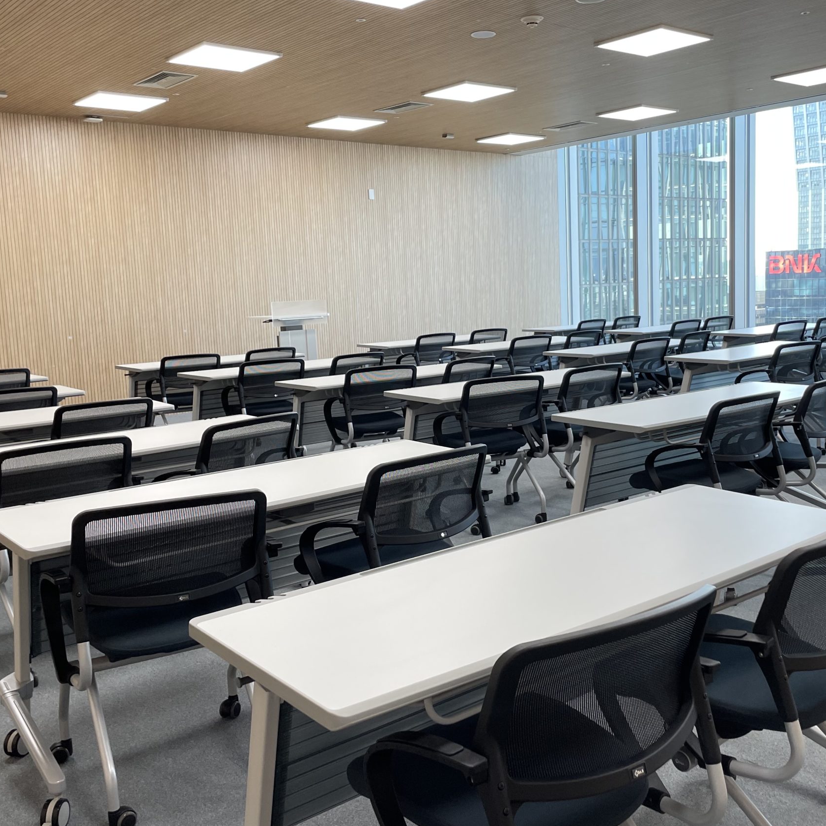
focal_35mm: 35
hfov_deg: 47.1
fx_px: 945
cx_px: 469
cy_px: 399
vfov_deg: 47.2
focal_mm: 4.2
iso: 80
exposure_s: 1/120
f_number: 1.6
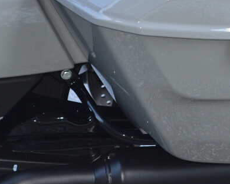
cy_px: 27
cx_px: 177
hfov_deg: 9.7
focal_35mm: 199
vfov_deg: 7.8
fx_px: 1355
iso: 180
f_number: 5.3
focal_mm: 46
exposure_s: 1/125
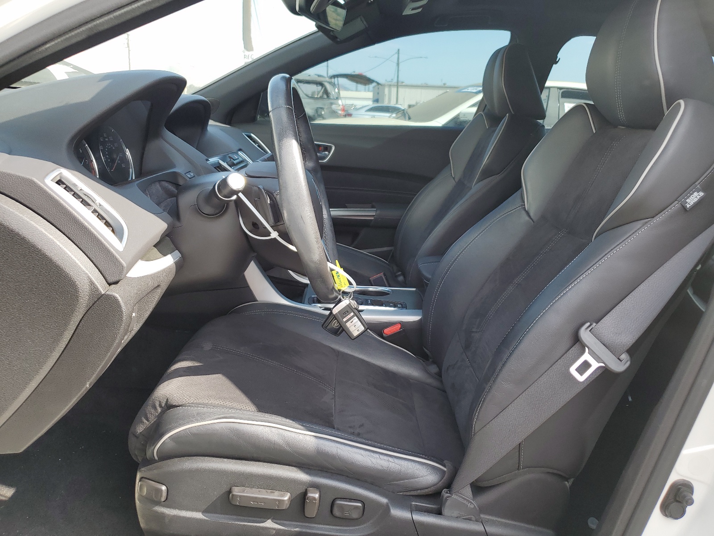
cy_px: 268
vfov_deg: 53.1
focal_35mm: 26
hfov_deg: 67.3
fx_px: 536
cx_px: 357
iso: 50
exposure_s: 1/526
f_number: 1.5
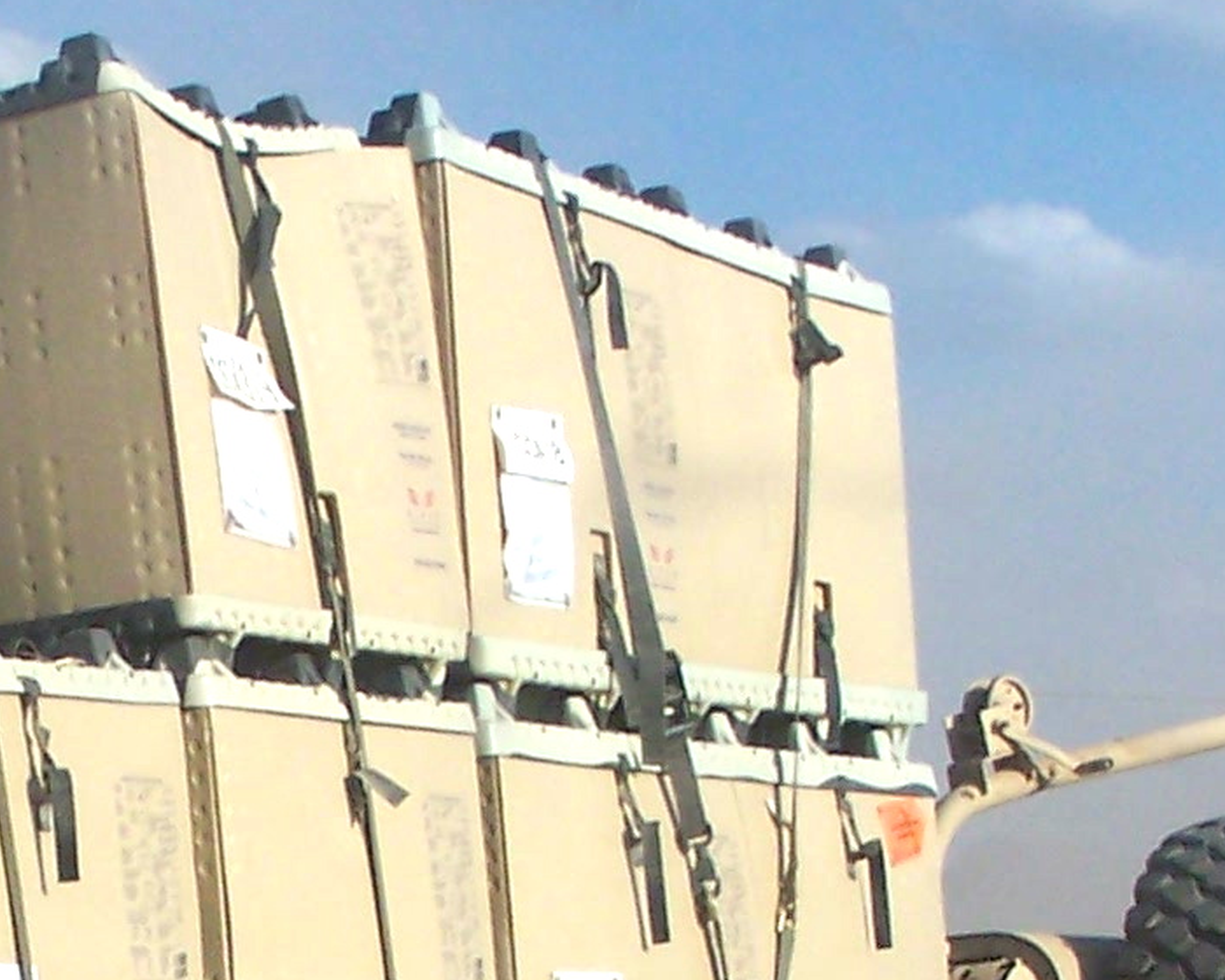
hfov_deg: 9.0
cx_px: -88
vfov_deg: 7.2
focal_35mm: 212
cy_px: 1108
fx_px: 7686
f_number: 4.5
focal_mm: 9.8
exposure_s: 1/640
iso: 80
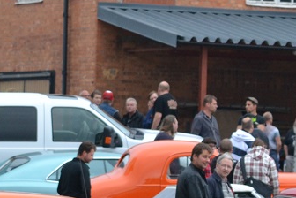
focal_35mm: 494
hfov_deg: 4.2
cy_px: 161
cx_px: 389
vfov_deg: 2.8
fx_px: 4061
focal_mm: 80
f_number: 5.6
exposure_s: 1/125
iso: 360
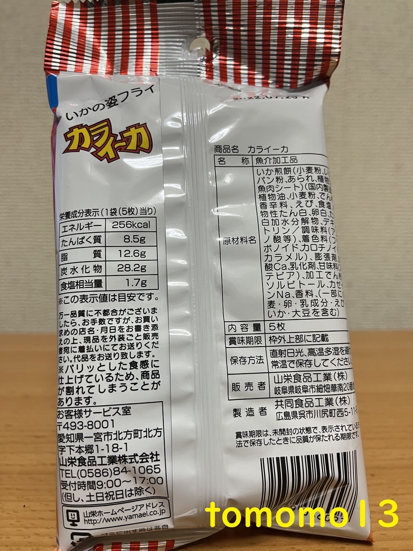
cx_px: 206
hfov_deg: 53.1
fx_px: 414
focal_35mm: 26
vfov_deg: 67.3
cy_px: 276
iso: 80
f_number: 1.6
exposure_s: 1/50
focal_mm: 5.1
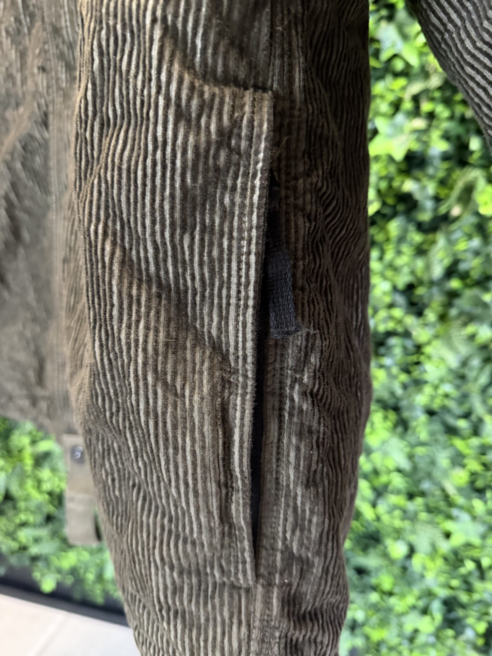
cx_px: 246
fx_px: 455
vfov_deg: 71.6
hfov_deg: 56.8
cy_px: 328
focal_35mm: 24
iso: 1000
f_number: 1.78
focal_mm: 6.76
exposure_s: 1/35
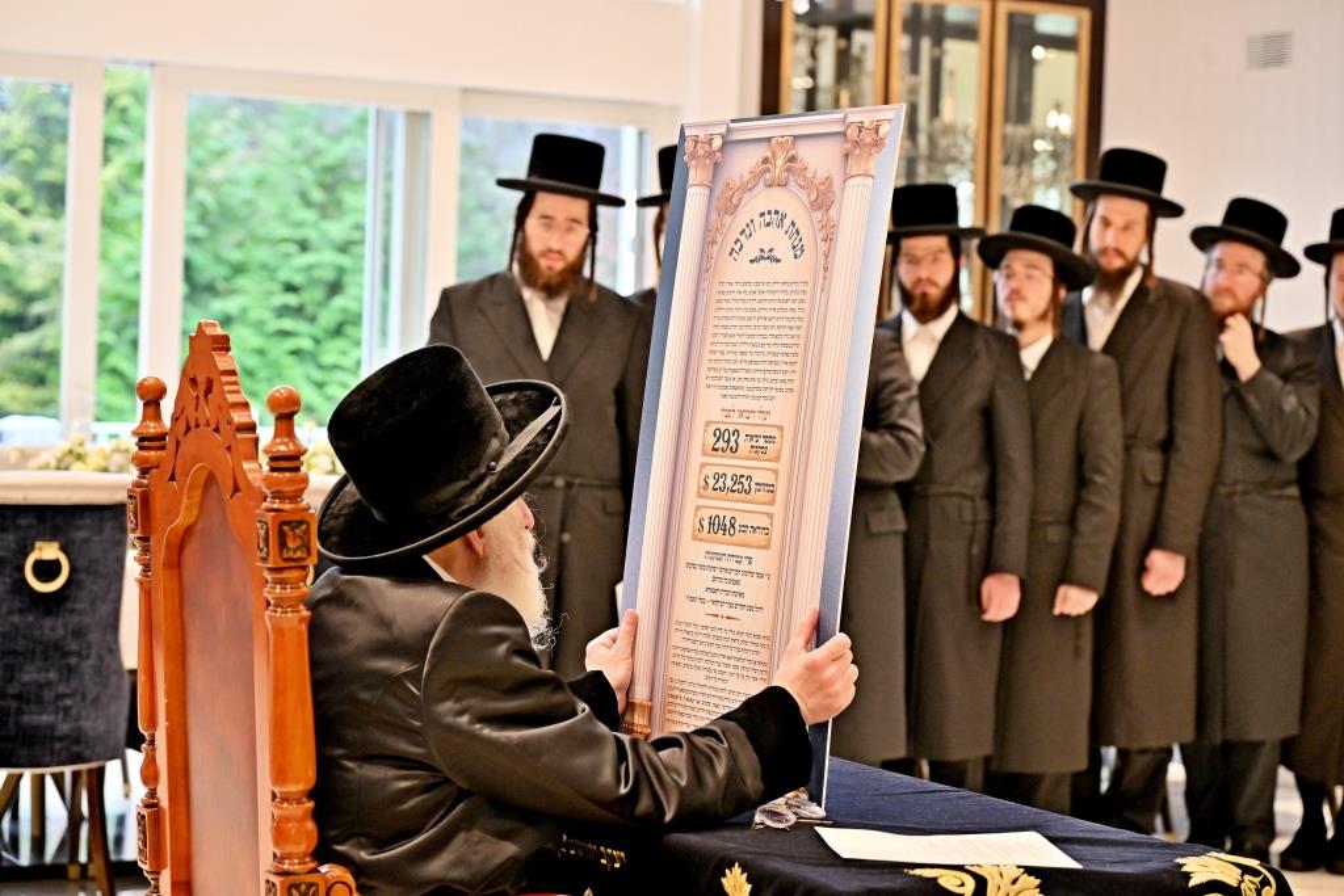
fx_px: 2688
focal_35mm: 72
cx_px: 672
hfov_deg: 28.1
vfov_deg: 18.9
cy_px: 448
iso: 1000
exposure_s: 1/200
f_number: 4
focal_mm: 72
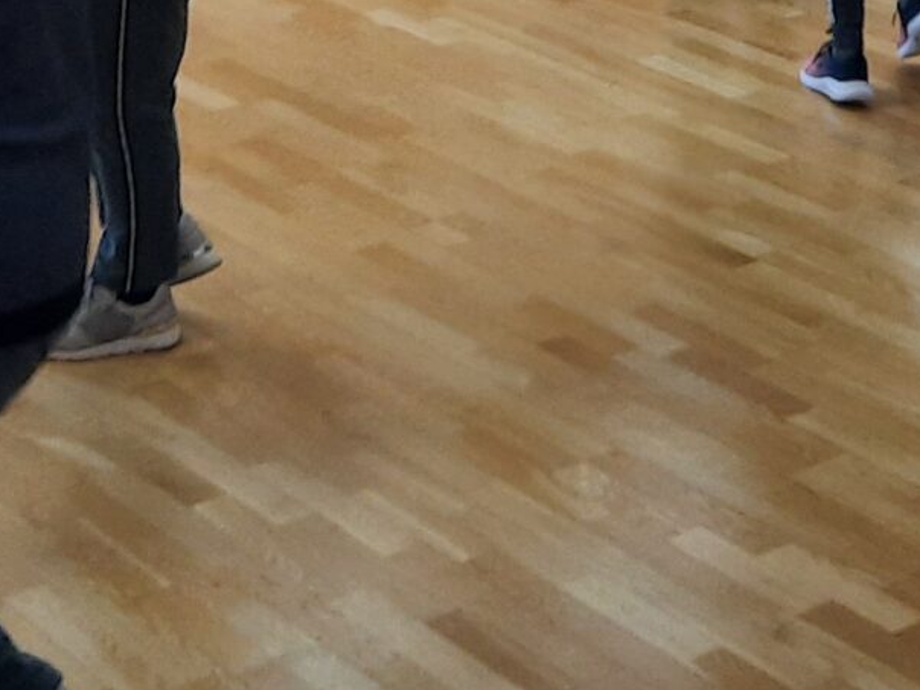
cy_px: -539
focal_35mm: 106
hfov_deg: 18.5
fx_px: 2817
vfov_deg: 12.7
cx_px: 501
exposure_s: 1/60
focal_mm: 4.6
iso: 200
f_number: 2
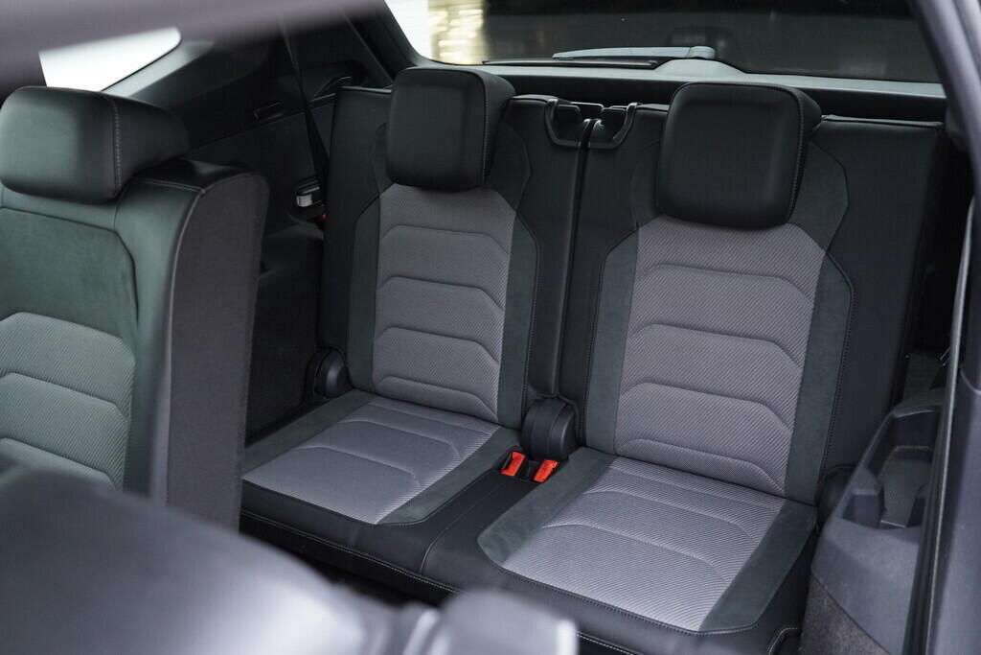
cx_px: 490
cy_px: 328
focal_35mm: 36
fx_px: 981
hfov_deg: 53.1
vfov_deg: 36.9
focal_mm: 24
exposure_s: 1/40
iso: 1000
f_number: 2.8
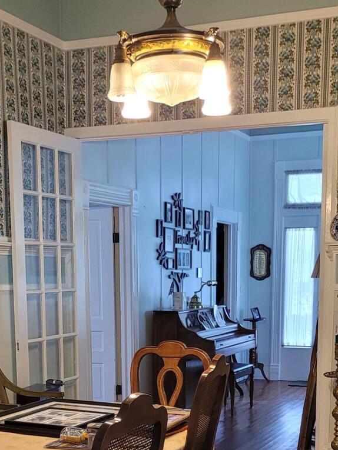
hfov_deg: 21.6
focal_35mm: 68
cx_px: 145
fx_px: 885
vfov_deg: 27.3
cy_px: 428
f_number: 1.8
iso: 320
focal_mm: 5
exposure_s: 1/40
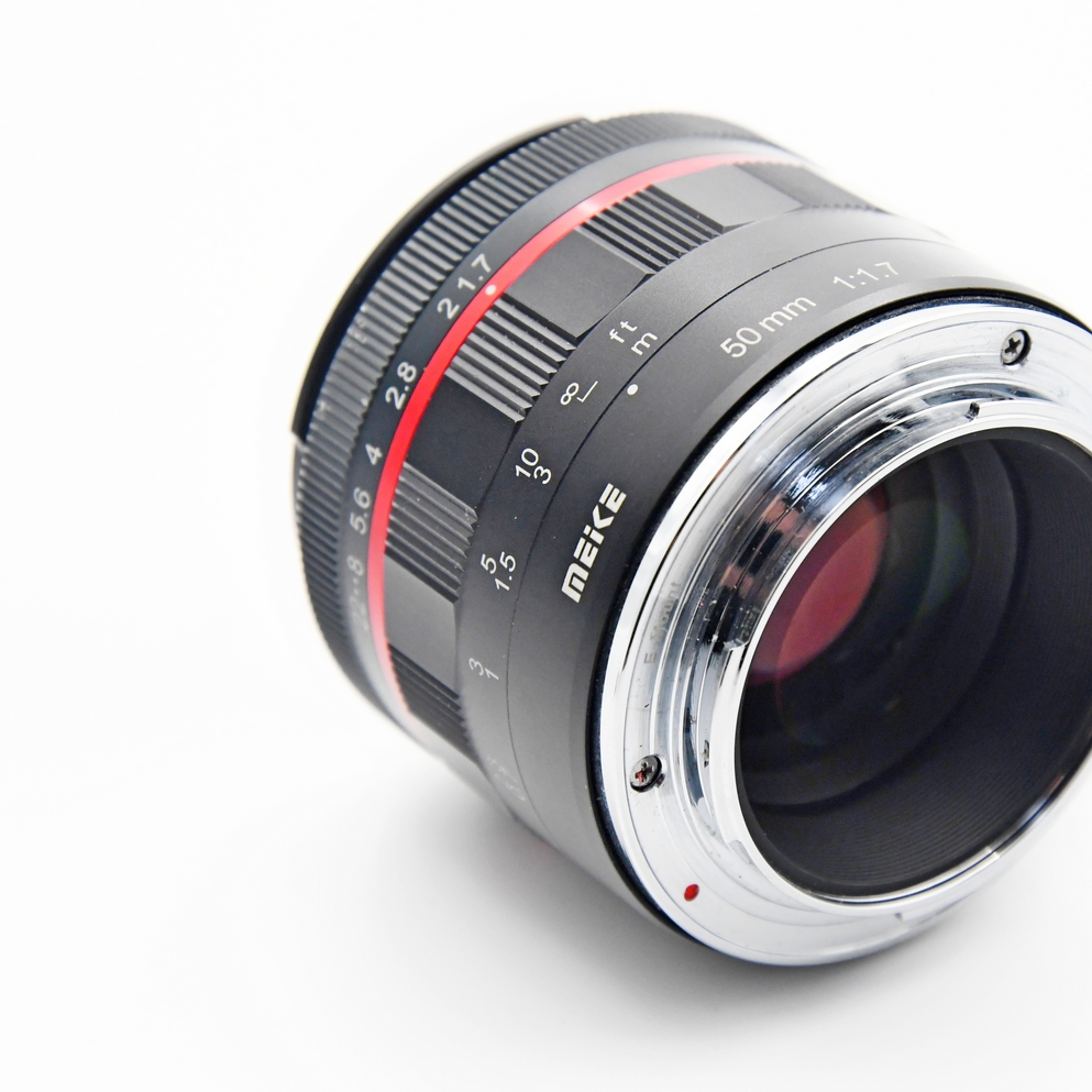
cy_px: 545
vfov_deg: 11.3
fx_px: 5496
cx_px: 681
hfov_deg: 11.3
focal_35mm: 154
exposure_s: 1/125
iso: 1600
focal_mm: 80
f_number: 7.1
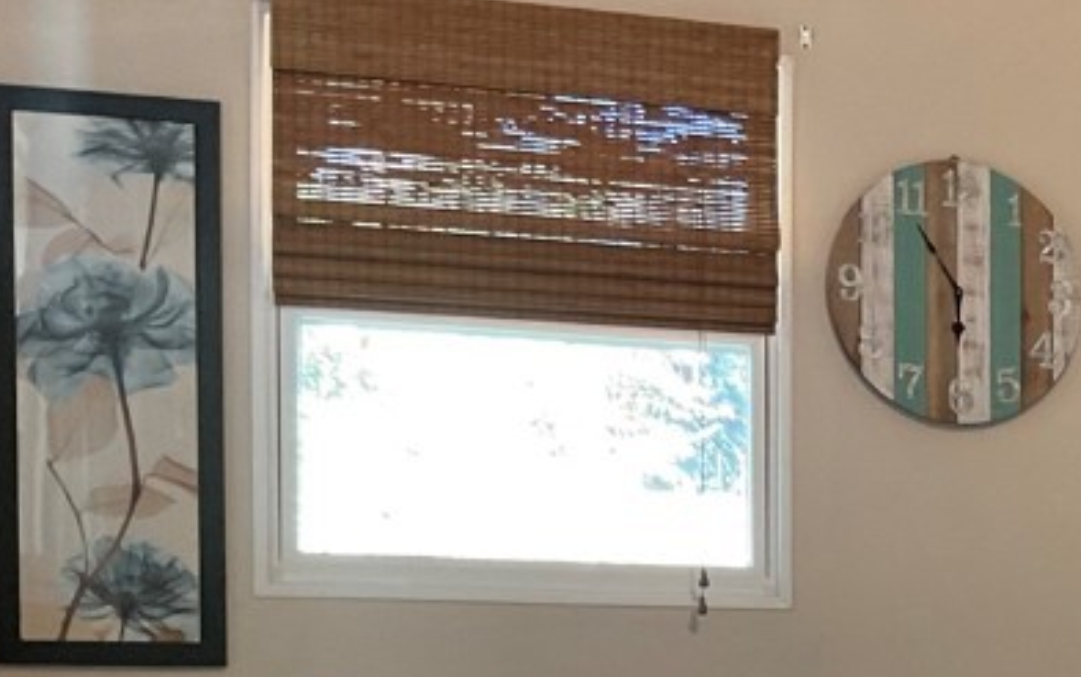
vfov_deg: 15.8
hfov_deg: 23.7
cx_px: 1282
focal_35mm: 80
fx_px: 2358
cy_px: 793
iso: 200
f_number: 1.8
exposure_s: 1/40
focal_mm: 3
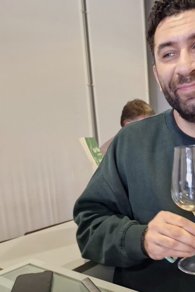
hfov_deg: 34.6
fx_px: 301
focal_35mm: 37
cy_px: 195
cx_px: 162
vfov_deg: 51.0
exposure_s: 1/100
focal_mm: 5.54
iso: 640
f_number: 1.8
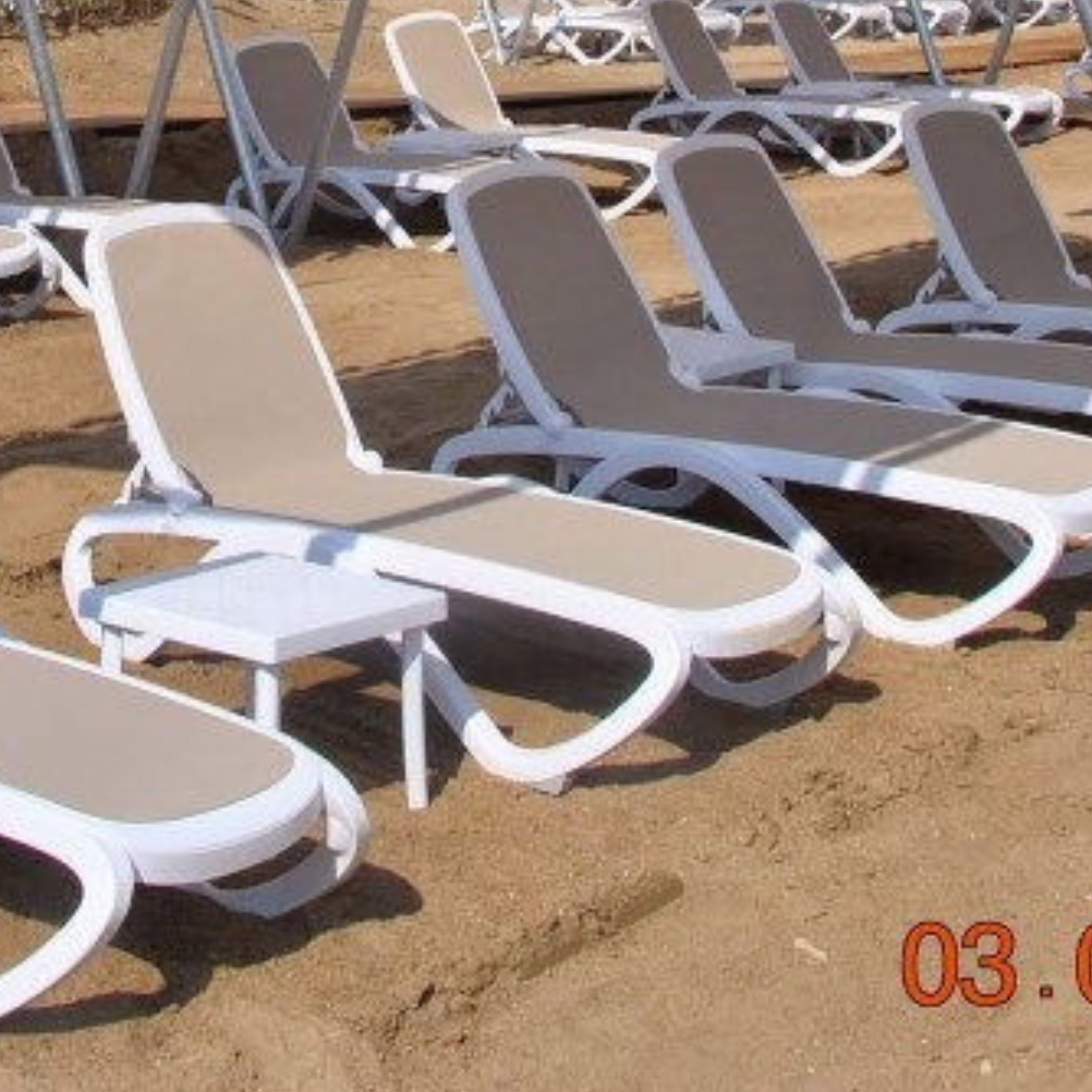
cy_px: -101
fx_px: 2820
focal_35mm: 79
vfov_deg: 20.9
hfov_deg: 21.8
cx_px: 312
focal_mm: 18
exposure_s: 1/320
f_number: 9
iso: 100
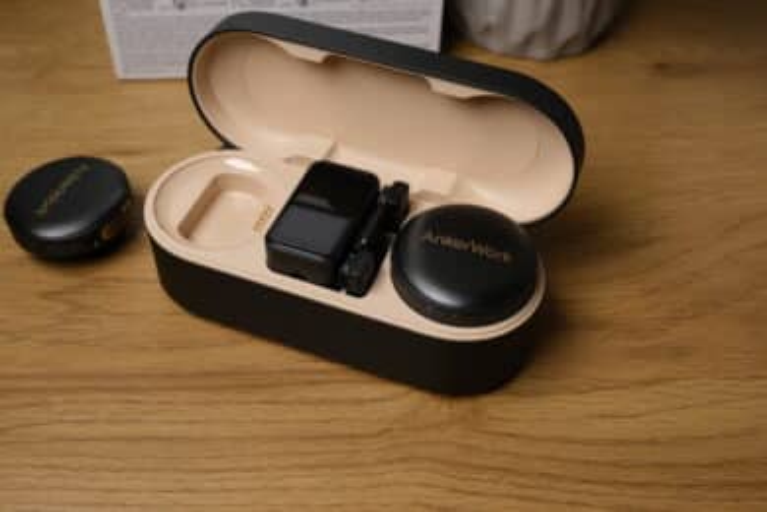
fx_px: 895
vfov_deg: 31.9
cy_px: 256
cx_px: 384
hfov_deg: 46.4
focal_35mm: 42
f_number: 6.4
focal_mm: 28.3
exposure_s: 1/42
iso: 160
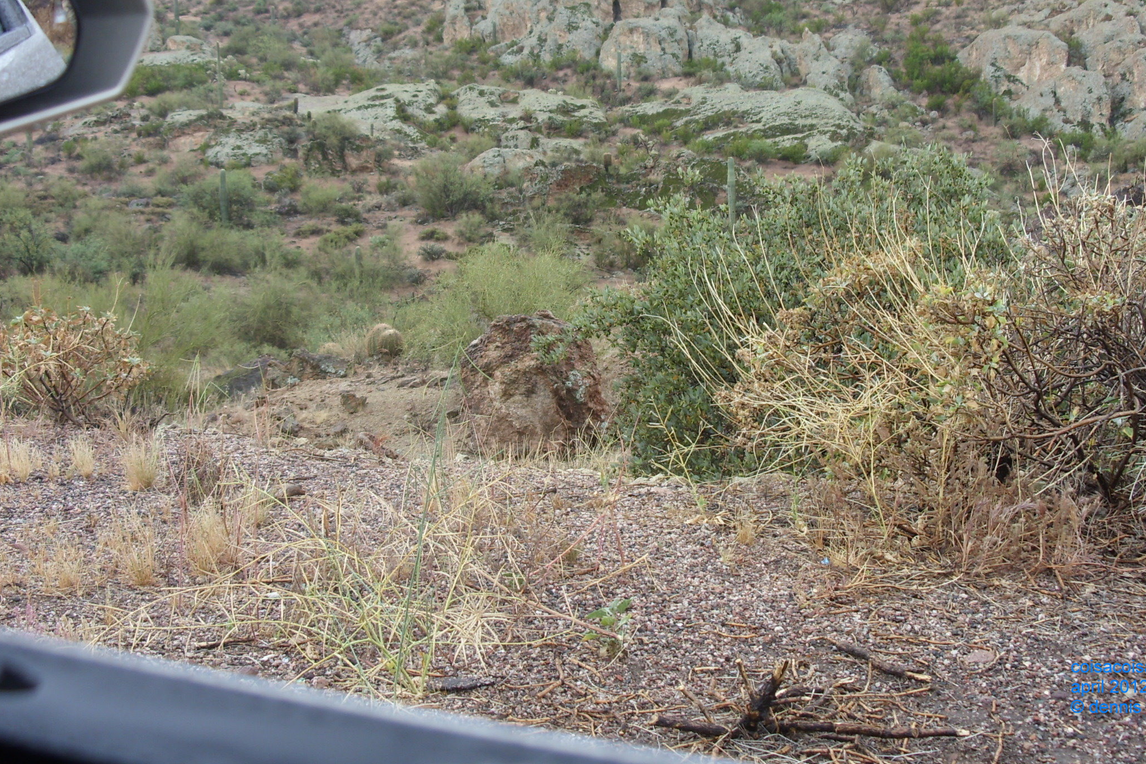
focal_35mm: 50
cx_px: 603
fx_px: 1592
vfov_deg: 26.9
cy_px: 307
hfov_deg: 39.6
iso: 50
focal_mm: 6.3
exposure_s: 1/141
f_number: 2.8
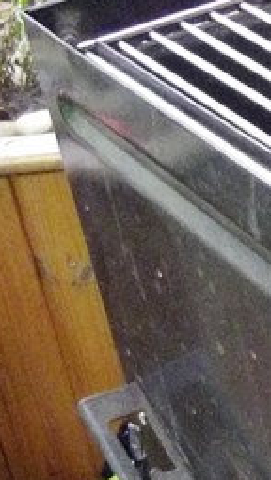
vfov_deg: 18.0
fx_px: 1503
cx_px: 583
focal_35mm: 118
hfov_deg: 9.5
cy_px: 382
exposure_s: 1/50
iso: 513
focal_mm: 4.9
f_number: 3.2
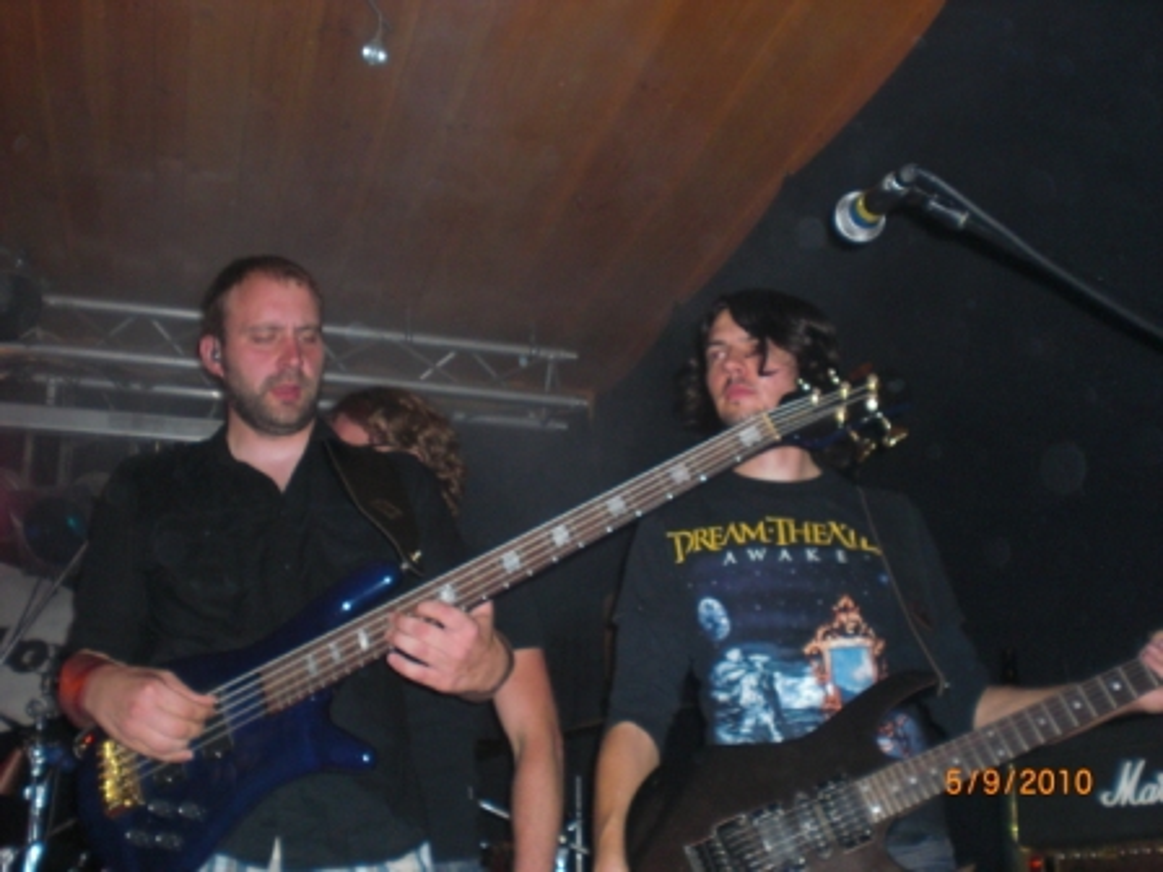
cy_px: 436
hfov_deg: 49.0
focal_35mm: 38
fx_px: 1277
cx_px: 582
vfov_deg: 37.7
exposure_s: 1/60
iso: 100
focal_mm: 6.3
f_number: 3.1
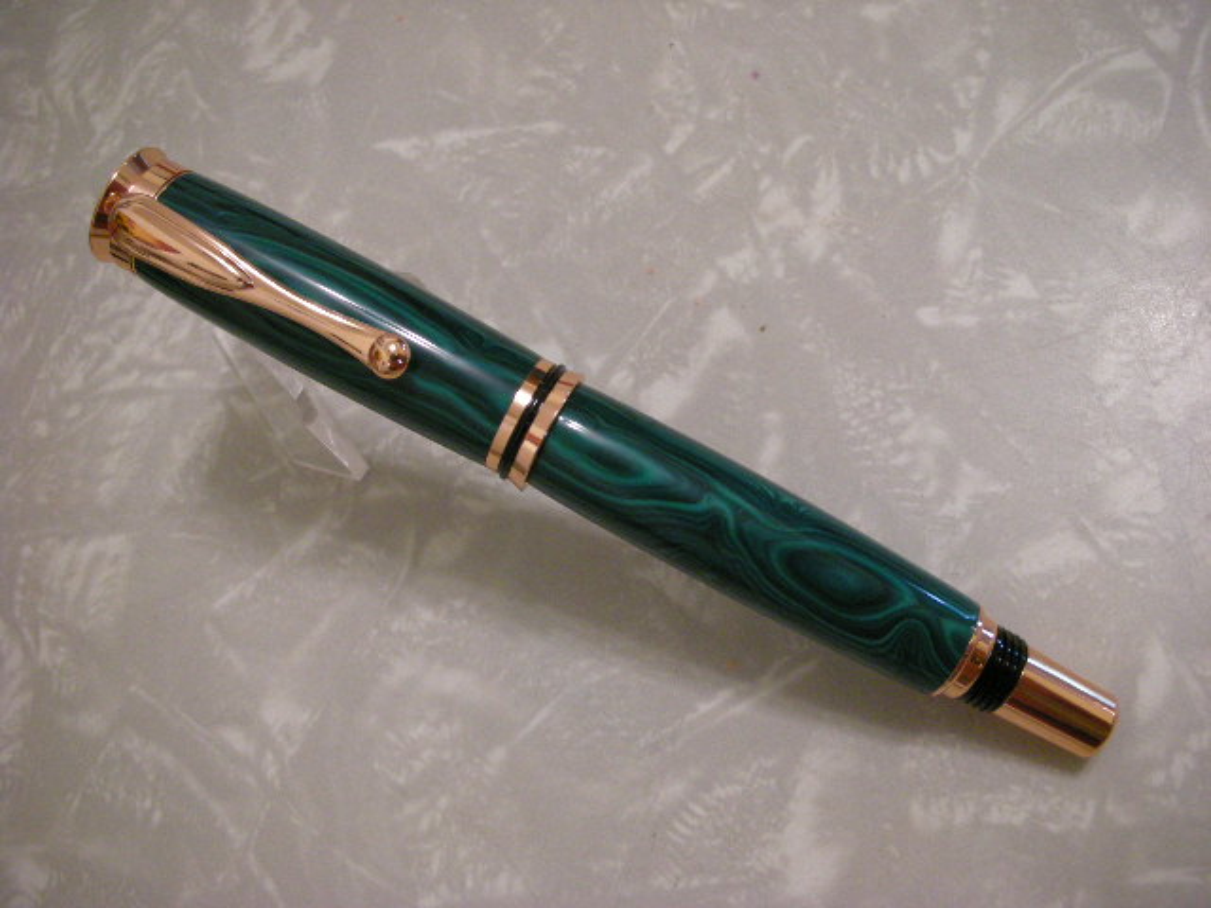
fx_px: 1224
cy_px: 454
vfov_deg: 40.7
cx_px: 606
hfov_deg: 52.6
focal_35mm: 35
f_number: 2.8
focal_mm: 5.8
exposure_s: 1/26.4
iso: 200
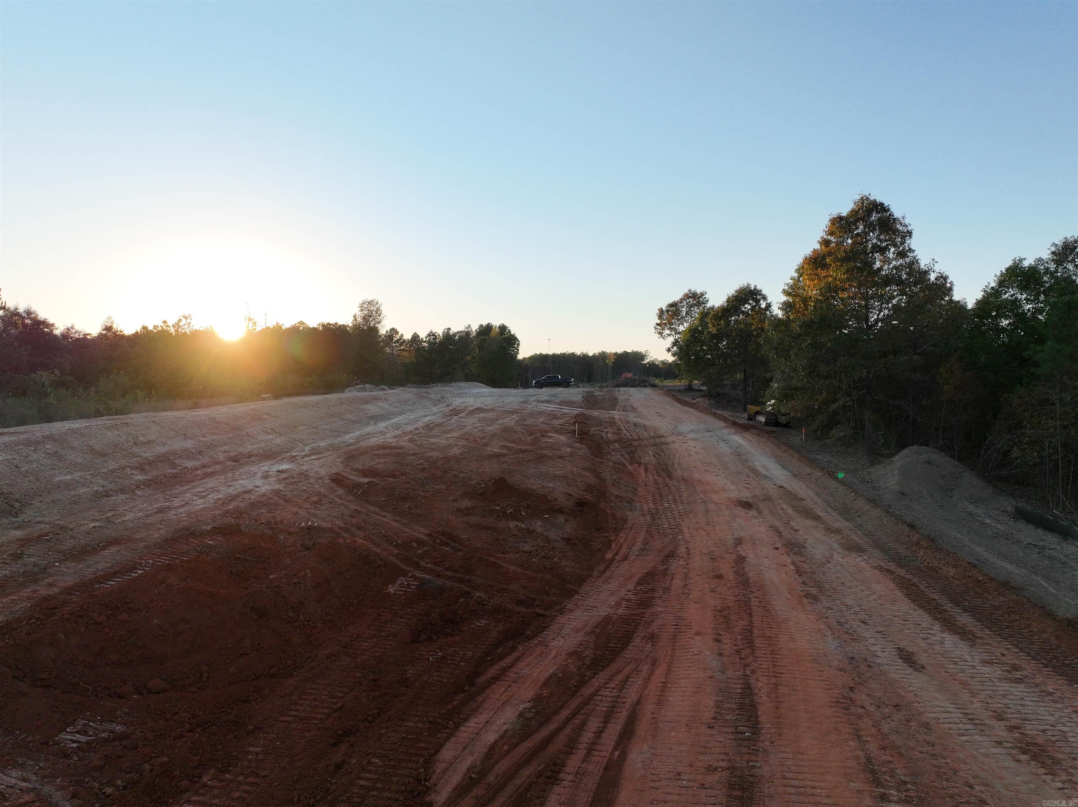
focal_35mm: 24
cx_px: 539
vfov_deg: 56.8
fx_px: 747
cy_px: 404
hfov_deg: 71.6
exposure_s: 1/1000
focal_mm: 12.29
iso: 290
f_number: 2.8
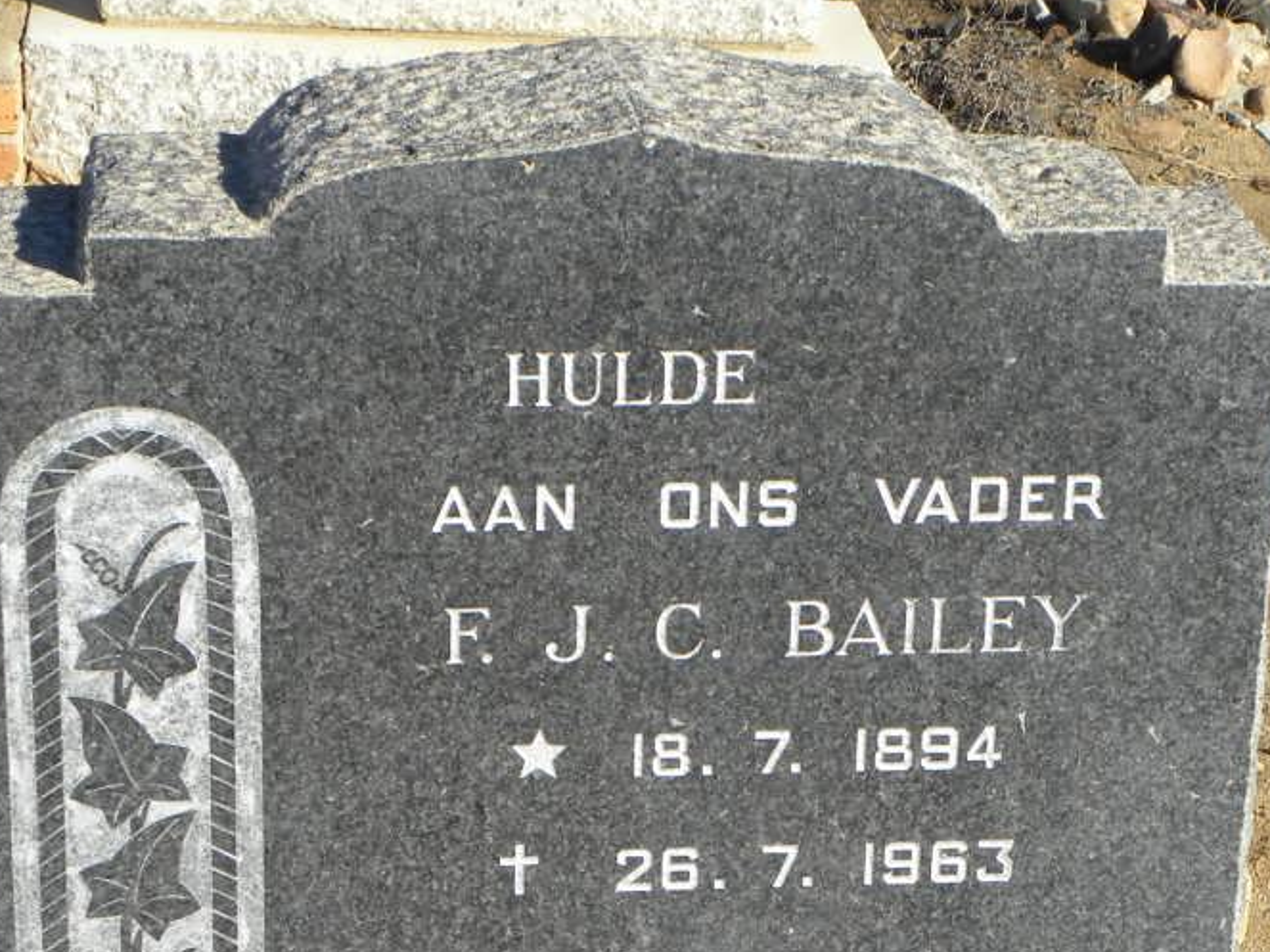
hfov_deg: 18.7
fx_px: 3852
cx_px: 692
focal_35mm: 105
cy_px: 722
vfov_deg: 14.0
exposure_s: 1/213
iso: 64
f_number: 5.6
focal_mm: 10.3
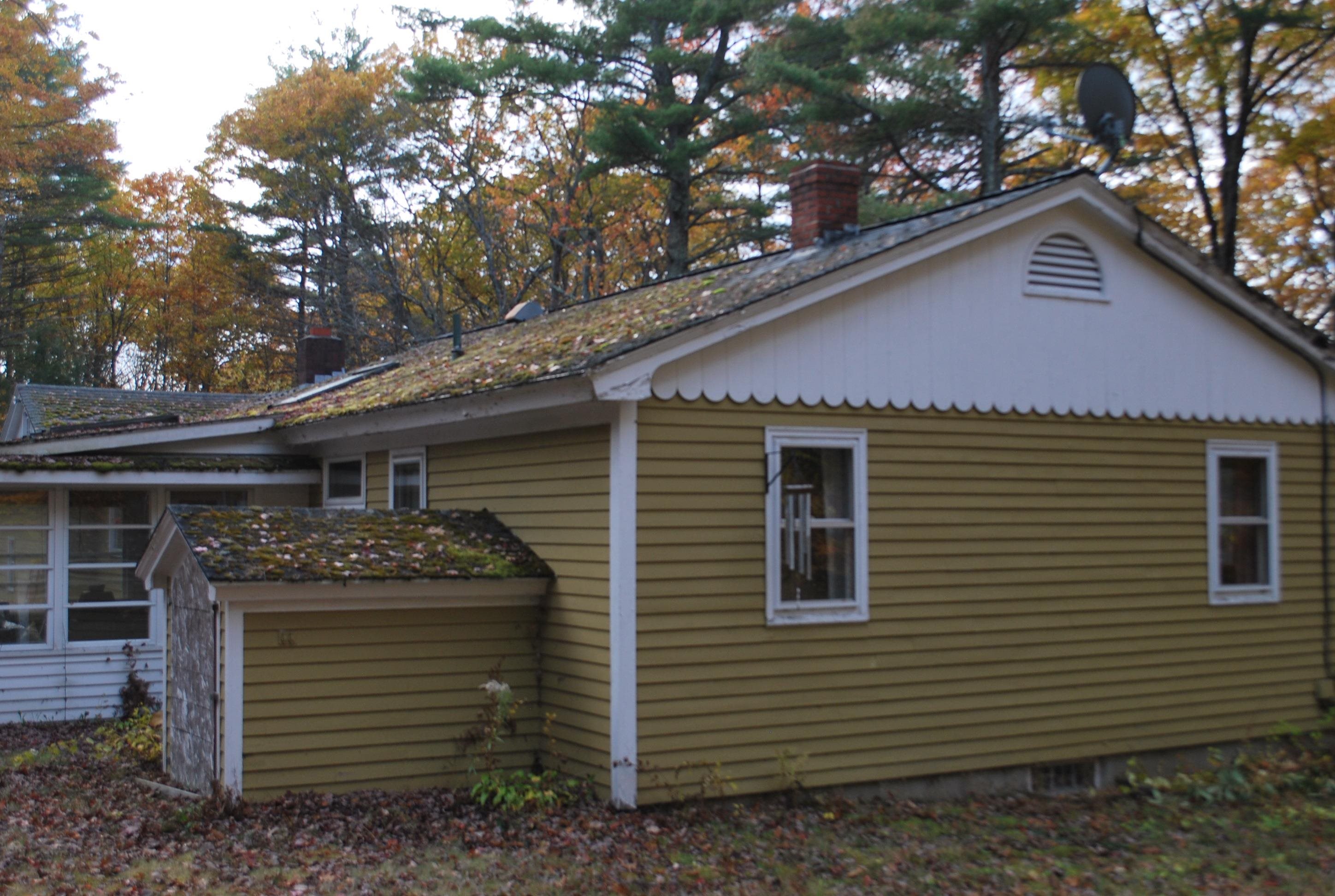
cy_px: 448
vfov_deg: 32.0
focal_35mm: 42
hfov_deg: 46.3
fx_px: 1561
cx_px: 668
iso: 200
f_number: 5.6
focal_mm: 28
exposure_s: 1/125
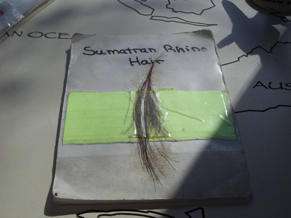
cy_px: 109
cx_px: 146
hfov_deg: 38.9
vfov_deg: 29.7
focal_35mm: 49
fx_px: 412
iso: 64
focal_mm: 8.8
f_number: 11.1
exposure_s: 1/200
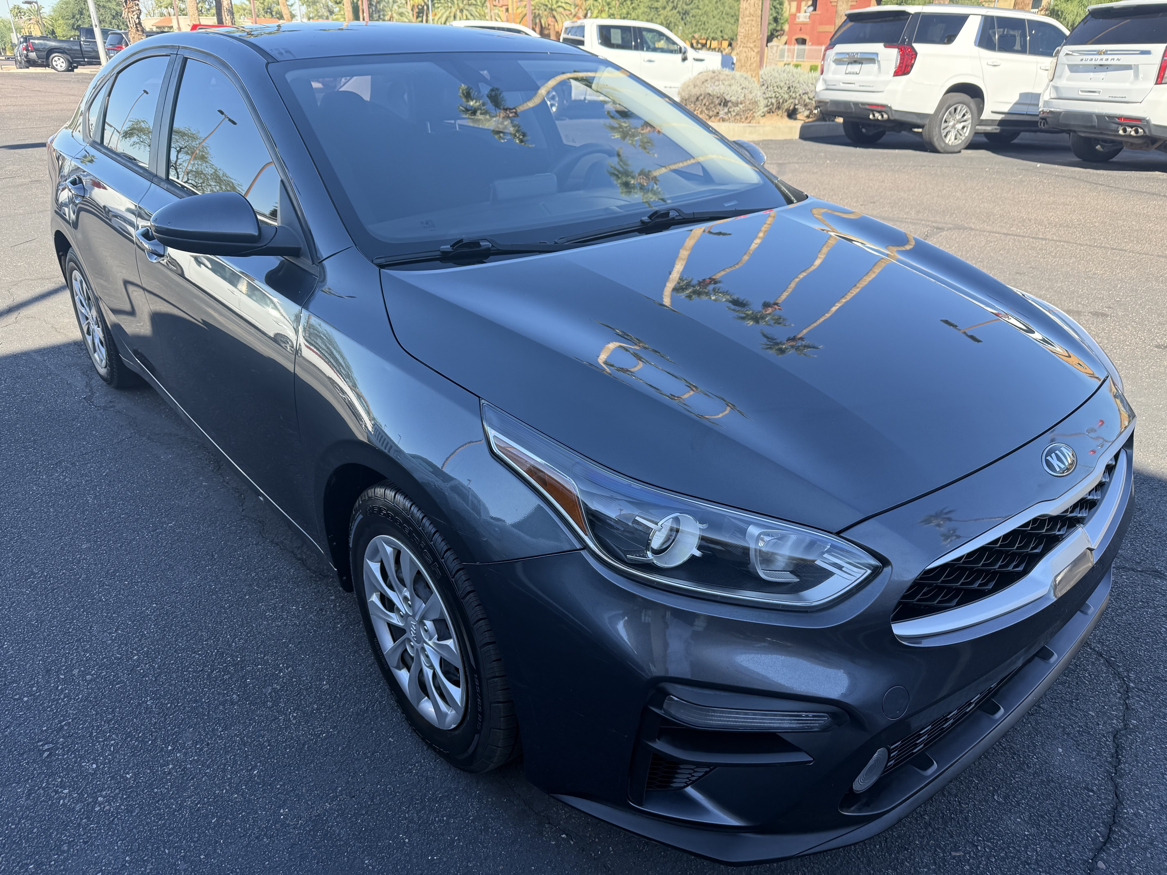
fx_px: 809
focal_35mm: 24
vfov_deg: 56.8
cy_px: 438
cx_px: 584
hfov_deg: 71.6
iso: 100
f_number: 1.78
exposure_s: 1/931
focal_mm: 6.76
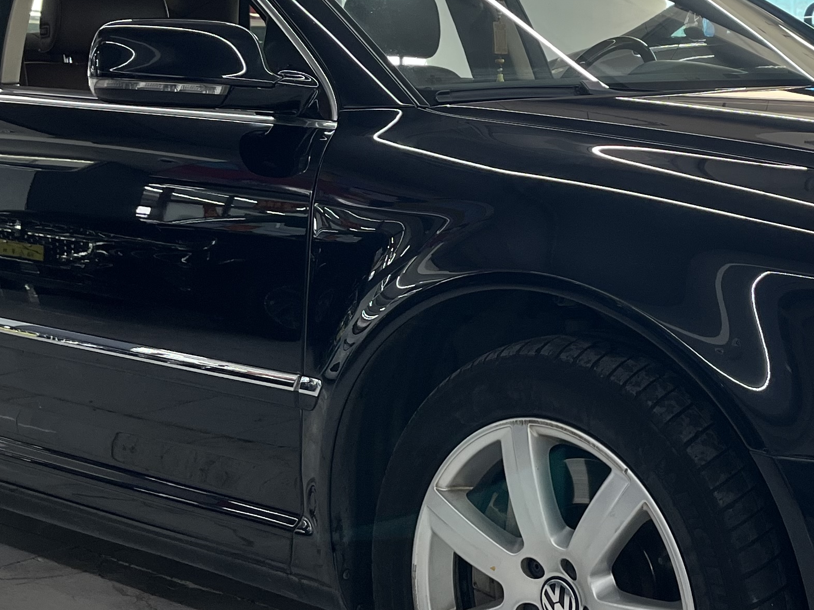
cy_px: 204
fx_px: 1575
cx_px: 623
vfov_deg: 21.8
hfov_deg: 28.5
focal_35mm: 67
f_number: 1.6
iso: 100
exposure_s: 1/122
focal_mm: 5.1
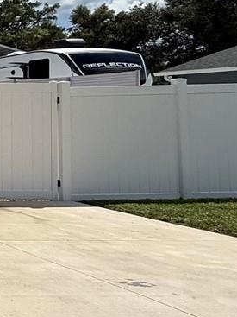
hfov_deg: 14.0
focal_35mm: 61
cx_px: -365
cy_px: 111
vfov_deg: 31.5
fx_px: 557
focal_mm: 2.22
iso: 50
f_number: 2.2
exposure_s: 1/2841
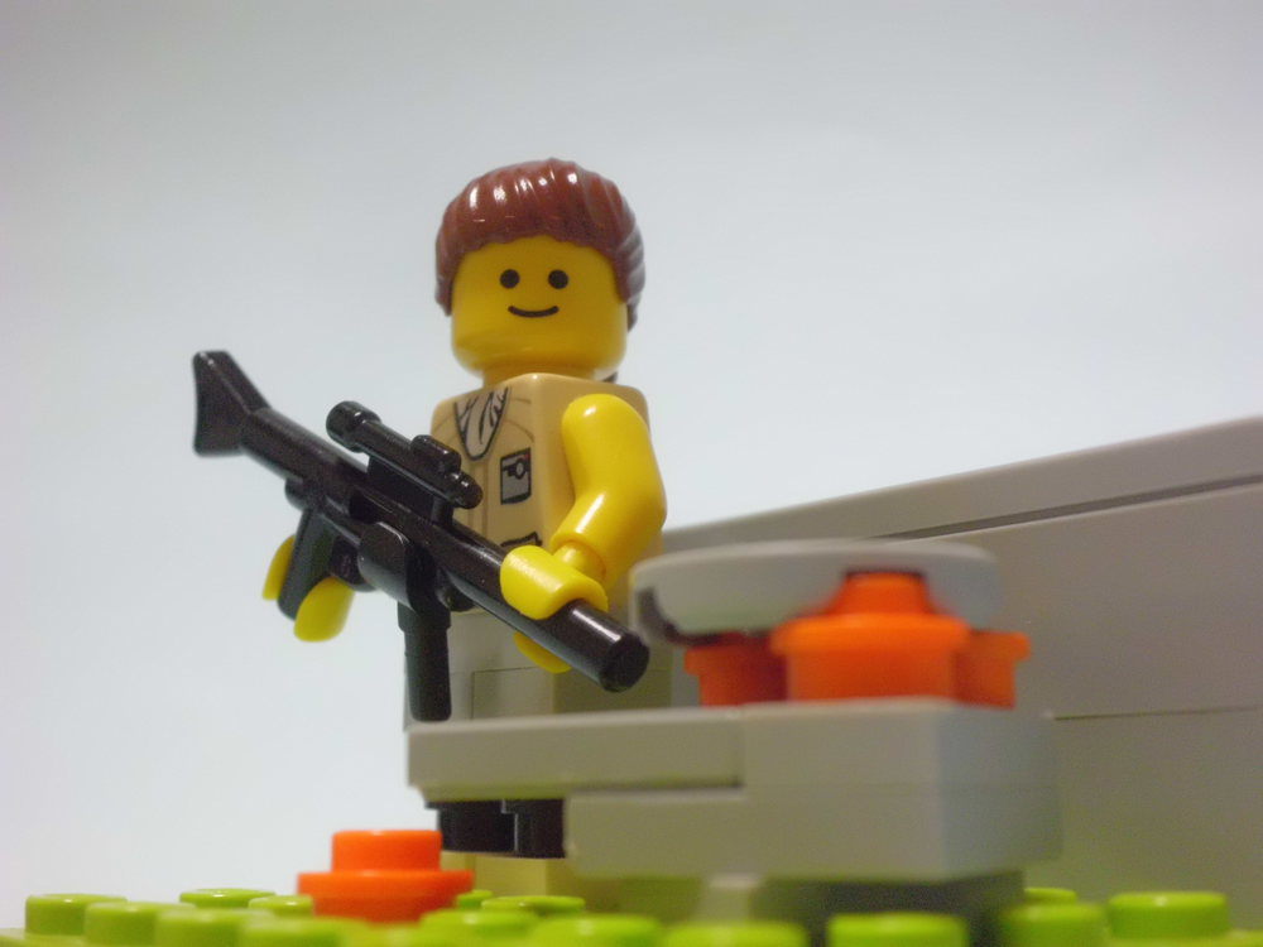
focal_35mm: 47
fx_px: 1715
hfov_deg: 40.4
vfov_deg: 30.9
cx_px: 632
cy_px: 474
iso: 400
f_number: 3.4
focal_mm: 8.3
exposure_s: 1/13
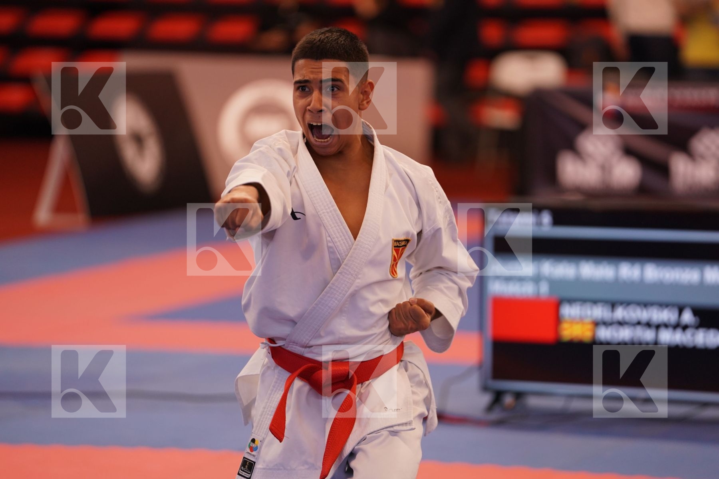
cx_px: 360
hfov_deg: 10.3
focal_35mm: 200
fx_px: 3994
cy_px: 240
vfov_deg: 6.9
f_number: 2.8
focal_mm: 200
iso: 1000
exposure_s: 1/500
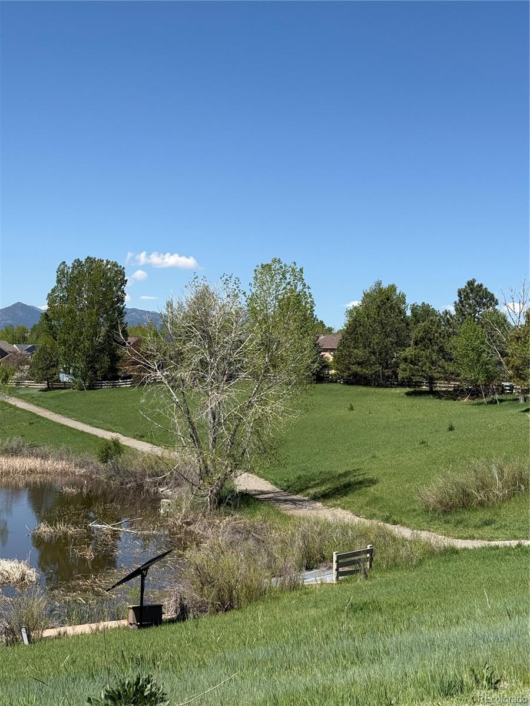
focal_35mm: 48
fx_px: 980
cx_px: 265
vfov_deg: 39.7
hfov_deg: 30.3
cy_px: 353
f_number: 1.78
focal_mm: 6.76
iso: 64
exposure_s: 1/5587
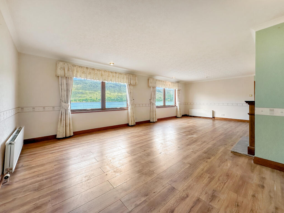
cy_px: 106
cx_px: 142
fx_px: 115
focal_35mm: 14
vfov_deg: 85.7
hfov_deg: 102.1
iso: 40
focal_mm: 2.22
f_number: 2.2
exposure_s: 1/149
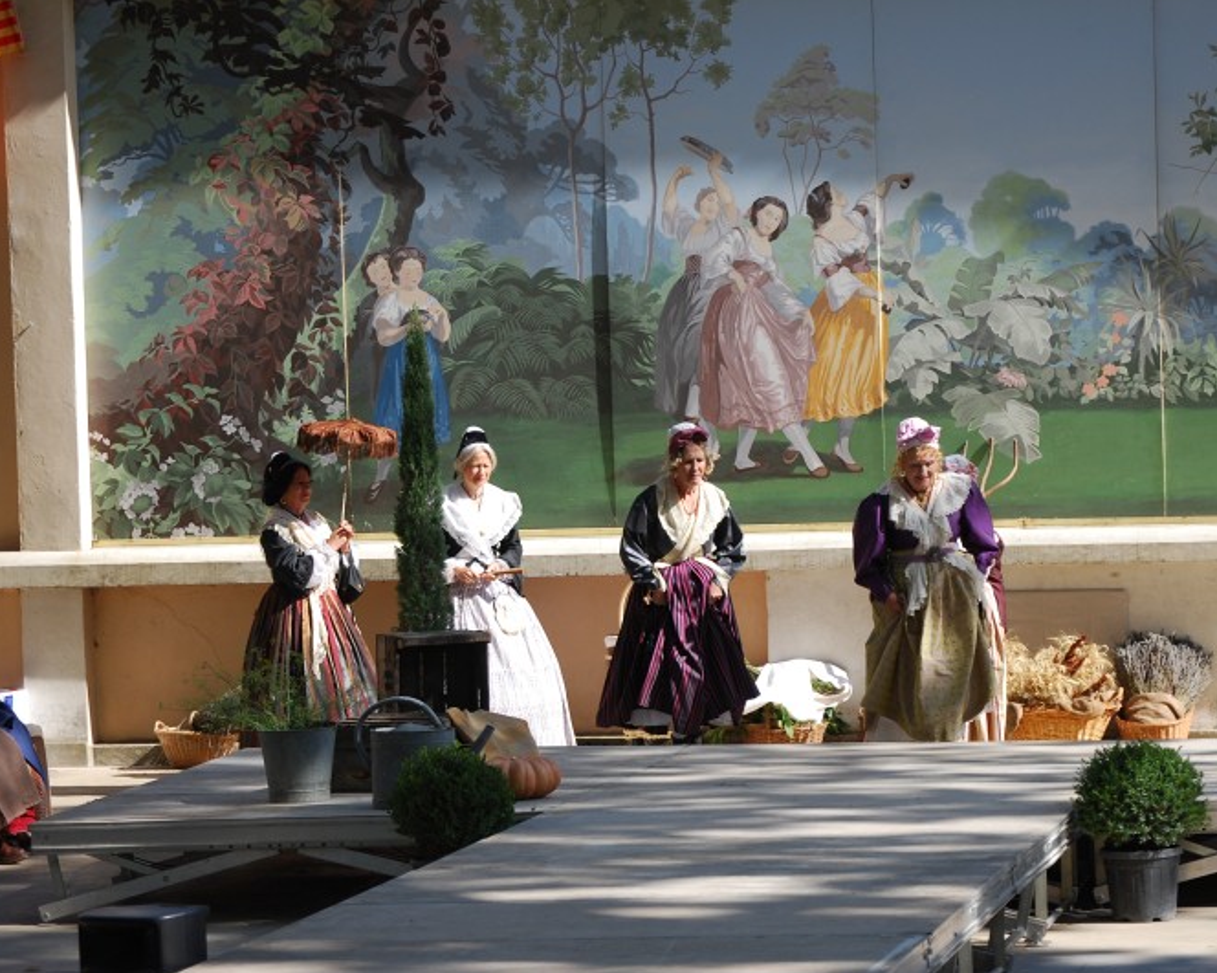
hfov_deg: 15.1
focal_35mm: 128
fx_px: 4594
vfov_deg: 12.1
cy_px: 490
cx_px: 720
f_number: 5.6
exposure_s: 1/500
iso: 180
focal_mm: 75
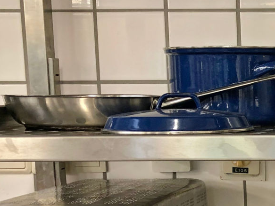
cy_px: 196
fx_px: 763
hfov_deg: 18.3
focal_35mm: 96
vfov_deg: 15.2
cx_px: 401
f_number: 1.8
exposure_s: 1/20
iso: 40
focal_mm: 4
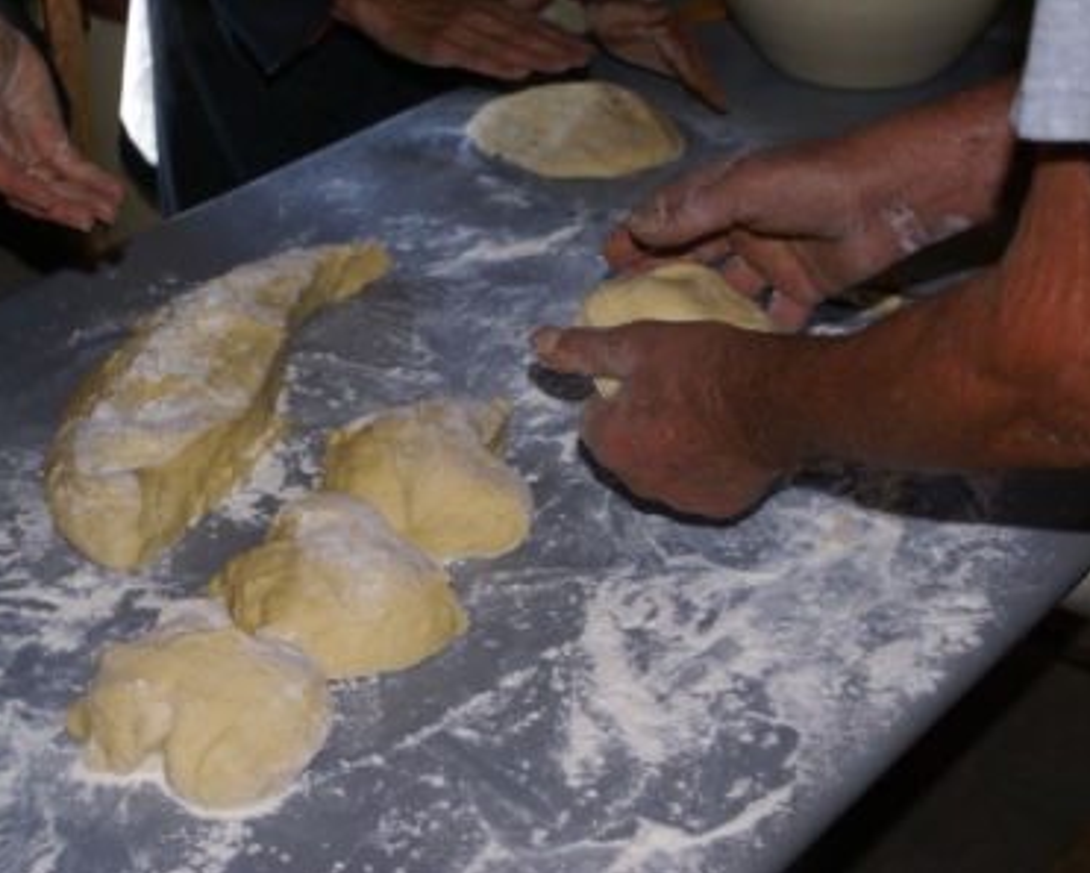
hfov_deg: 31.6
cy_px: 438
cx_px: 491
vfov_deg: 25.6
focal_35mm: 60
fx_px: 1922
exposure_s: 1/60
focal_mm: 35
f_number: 5.6
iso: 400
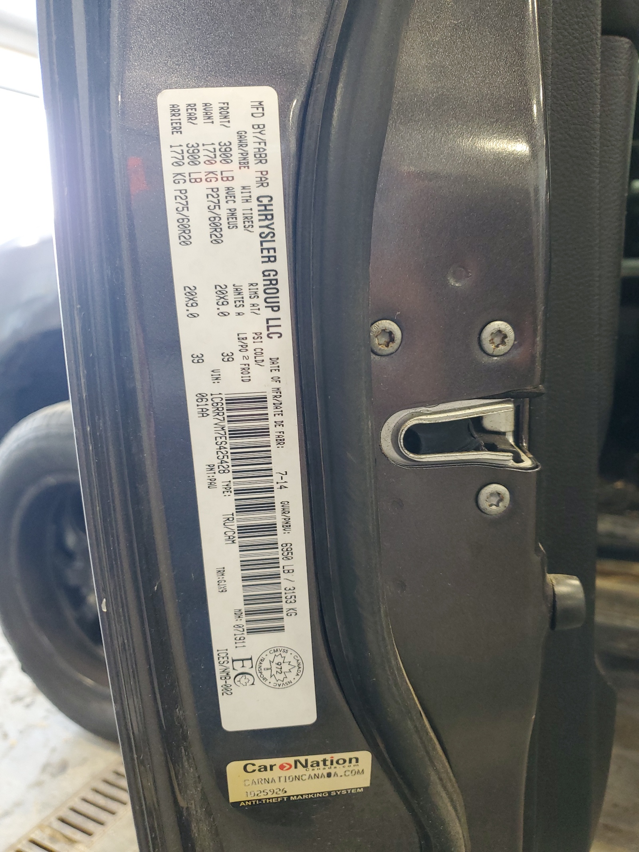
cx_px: 320
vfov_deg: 67.3
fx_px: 640
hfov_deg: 53.1
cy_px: 426
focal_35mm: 26
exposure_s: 1/60.2
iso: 152
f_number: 1.5
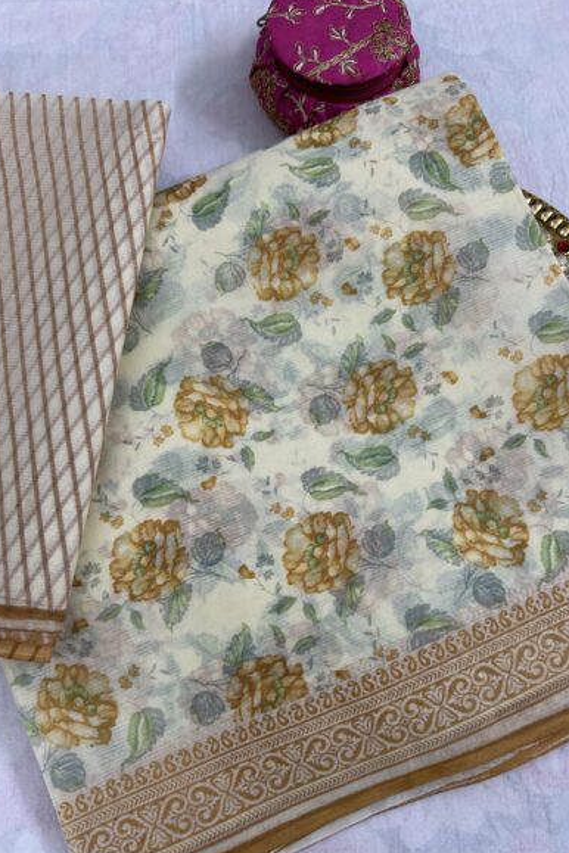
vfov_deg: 65.5
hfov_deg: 46.3
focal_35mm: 28
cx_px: 313
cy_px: 436
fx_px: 664
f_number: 1.5
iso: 80
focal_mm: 5.7
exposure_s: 1/100
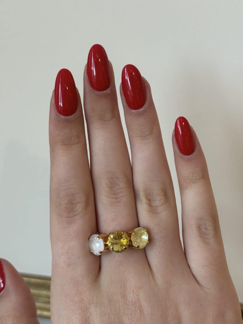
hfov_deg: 28.0
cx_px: 122
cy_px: 162
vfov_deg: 36.8
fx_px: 487
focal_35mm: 52
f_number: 1.6
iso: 25
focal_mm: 5.96
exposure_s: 1/100
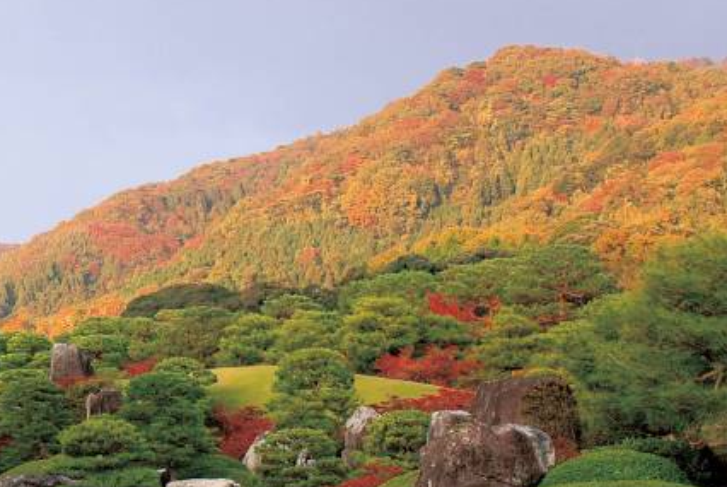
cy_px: 314
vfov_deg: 11.1
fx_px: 2490
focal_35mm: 123
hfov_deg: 16.3
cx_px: 0
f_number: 5.6
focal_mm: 35
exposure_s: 1/60
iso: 200
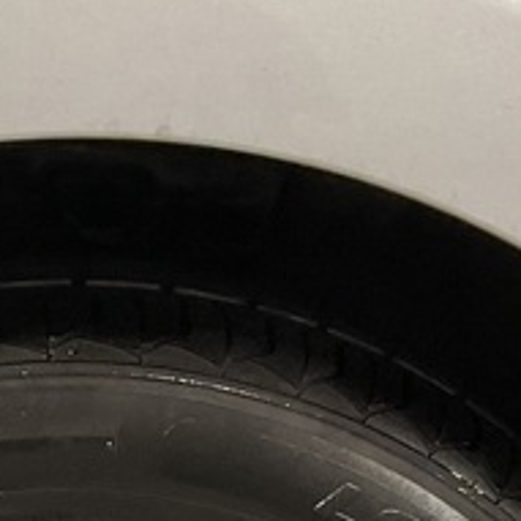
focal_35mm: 129
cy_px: 922
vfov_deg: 12.4
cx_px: -41
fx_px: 2197
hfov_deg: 13.3
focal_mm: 3
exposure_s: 1/60
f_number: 1.8
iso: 125
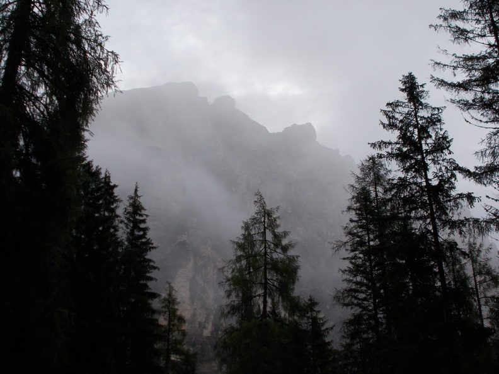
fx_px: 721
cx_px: 250
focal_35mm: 50
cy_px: 187
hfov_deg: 38.2
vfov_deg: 29.1
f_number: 4.5
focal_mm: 9
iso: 80
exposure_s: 1/250
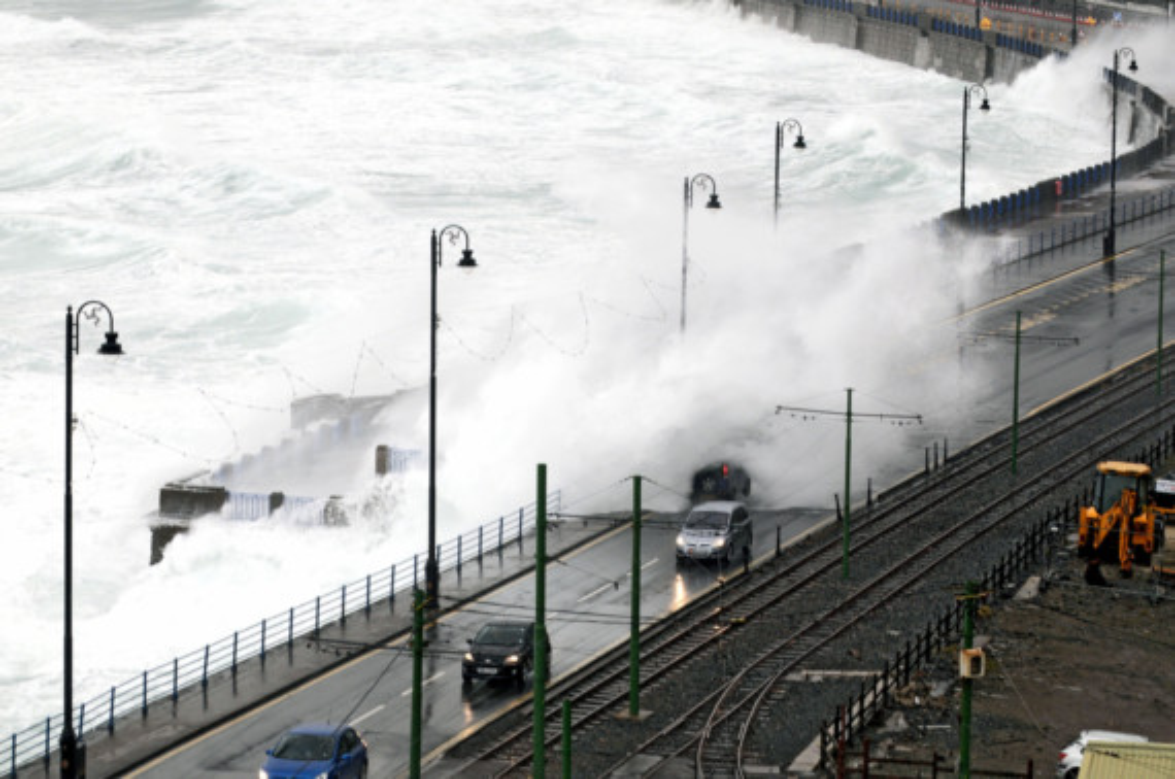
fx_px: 4790
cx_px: 588
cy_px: 390
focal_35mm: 147
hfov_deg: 14.0
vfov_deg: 9.3
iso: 250
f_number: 6.3
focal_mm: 98
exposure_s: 1/160
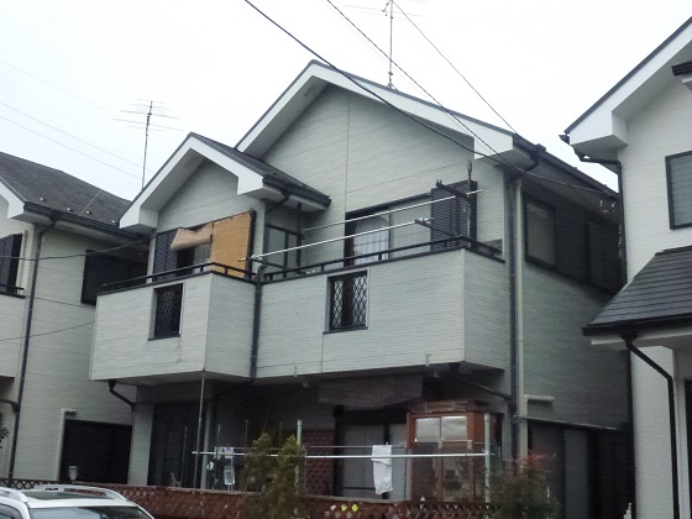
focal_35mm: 44
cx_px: 346
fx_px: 880
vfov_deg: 32.9
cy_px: 260
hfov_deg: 42.9
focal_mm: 7.8
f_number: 4.3
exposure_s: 1/1000
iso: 1600
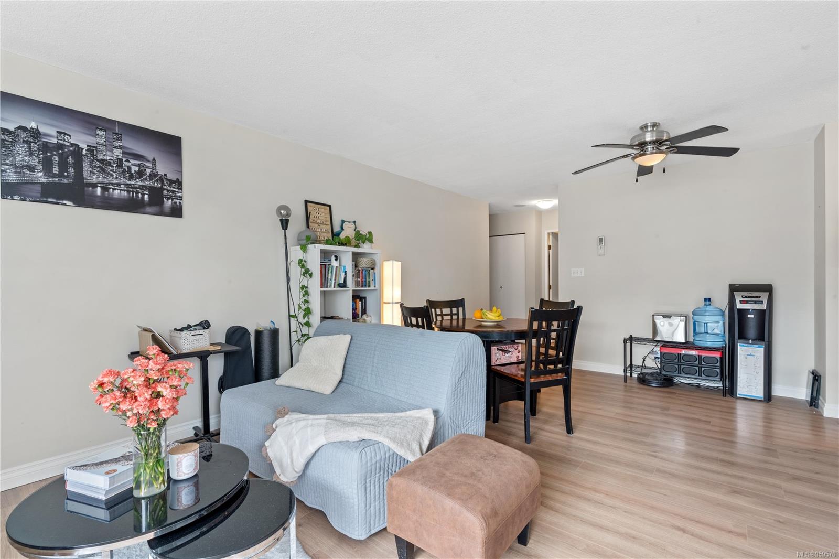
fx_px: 373
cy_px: 280
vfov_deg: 73.7
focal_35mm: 16
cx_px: 420
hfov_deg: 96.7
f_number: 8
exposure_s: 1/8
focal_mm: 16
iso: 400
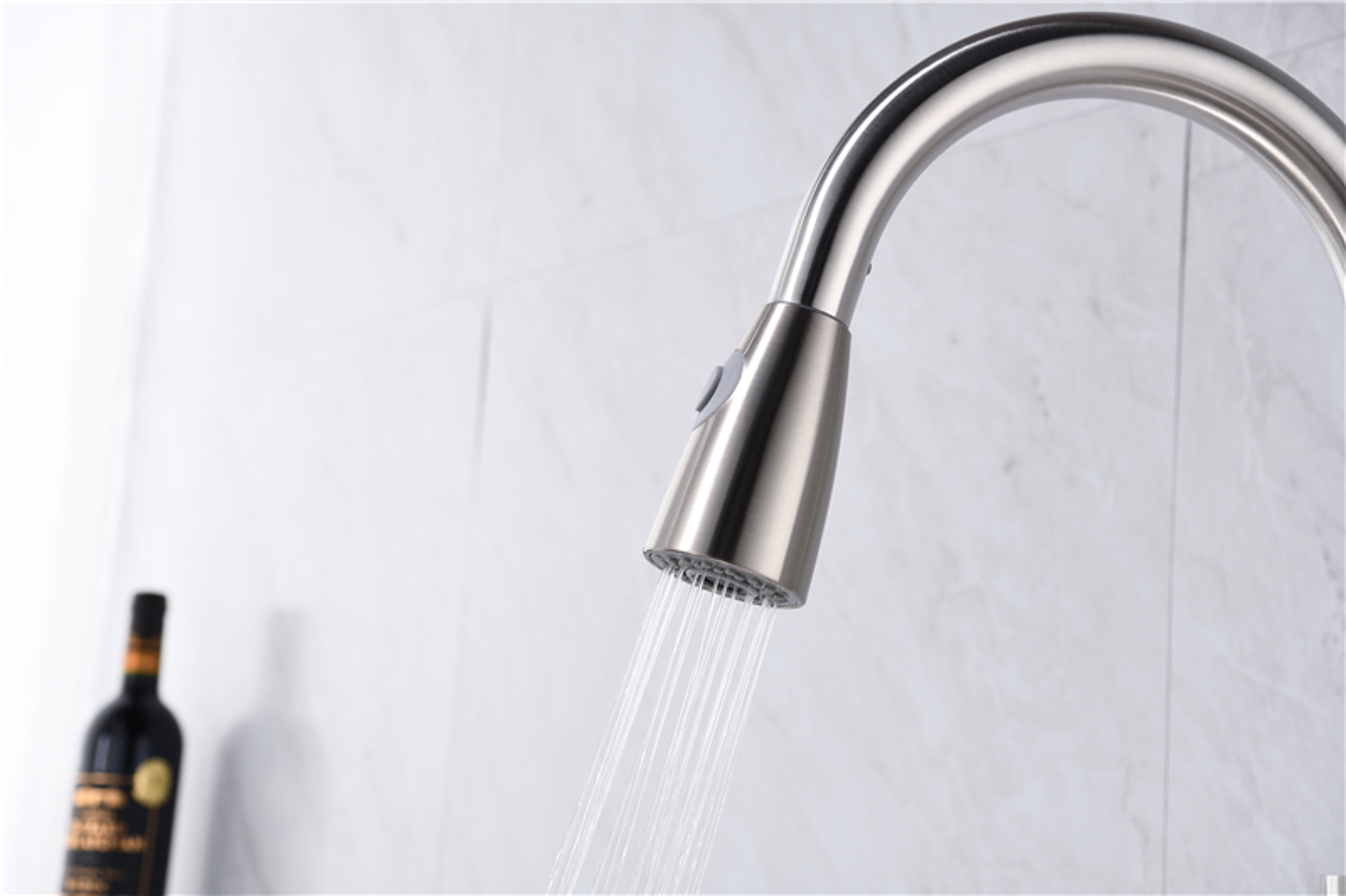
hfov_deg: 28.8
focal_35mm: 70
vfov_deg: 19.4
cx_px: 673
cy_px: 448
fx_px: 2617
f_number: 10
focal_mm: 70
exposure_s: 1/100
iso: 100
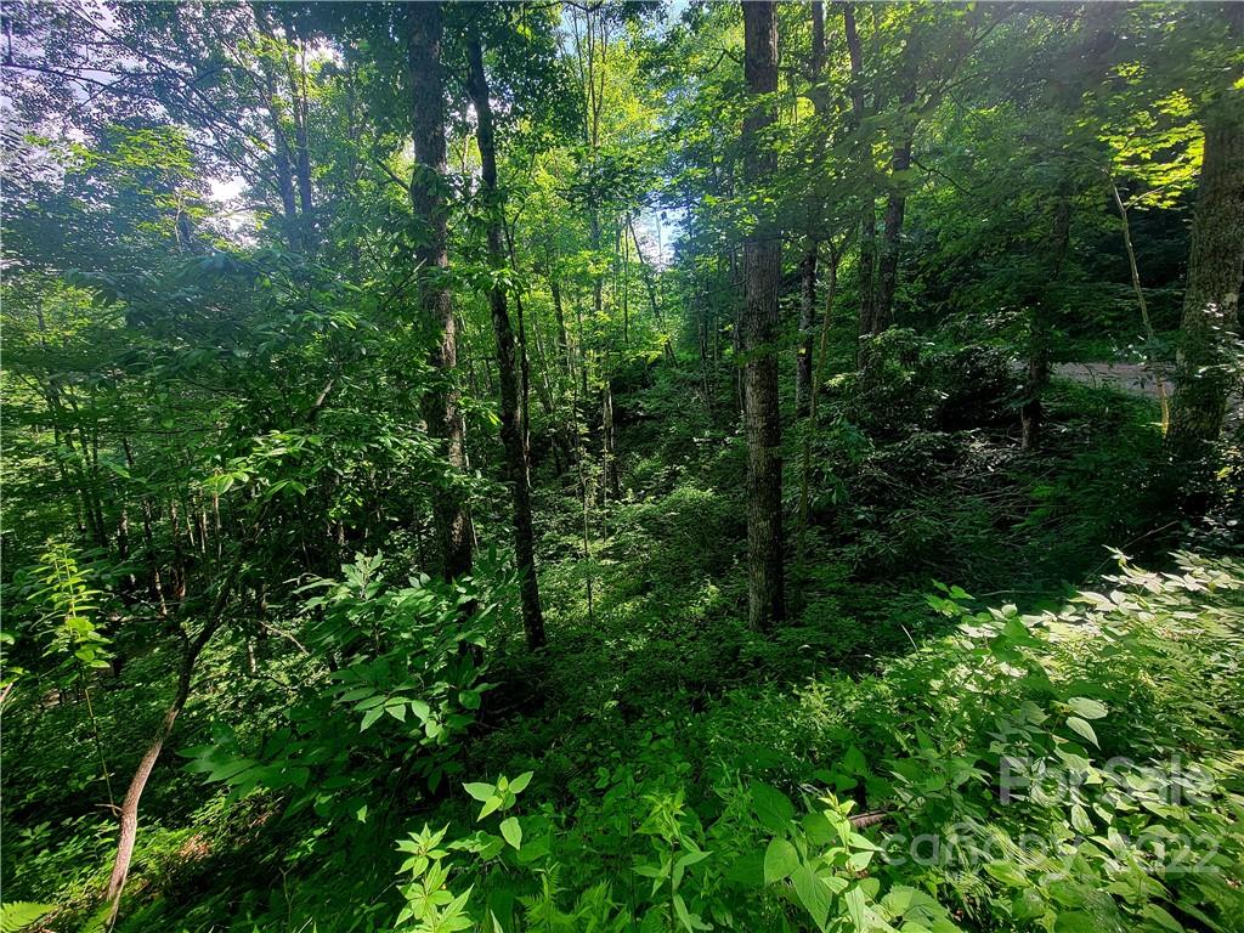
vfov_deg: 89.9
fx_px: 467
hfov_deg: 106.2
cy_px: 466
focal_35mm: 13
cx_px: 622
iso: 64
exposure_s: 1/120
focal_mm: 2.2
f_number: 2.2
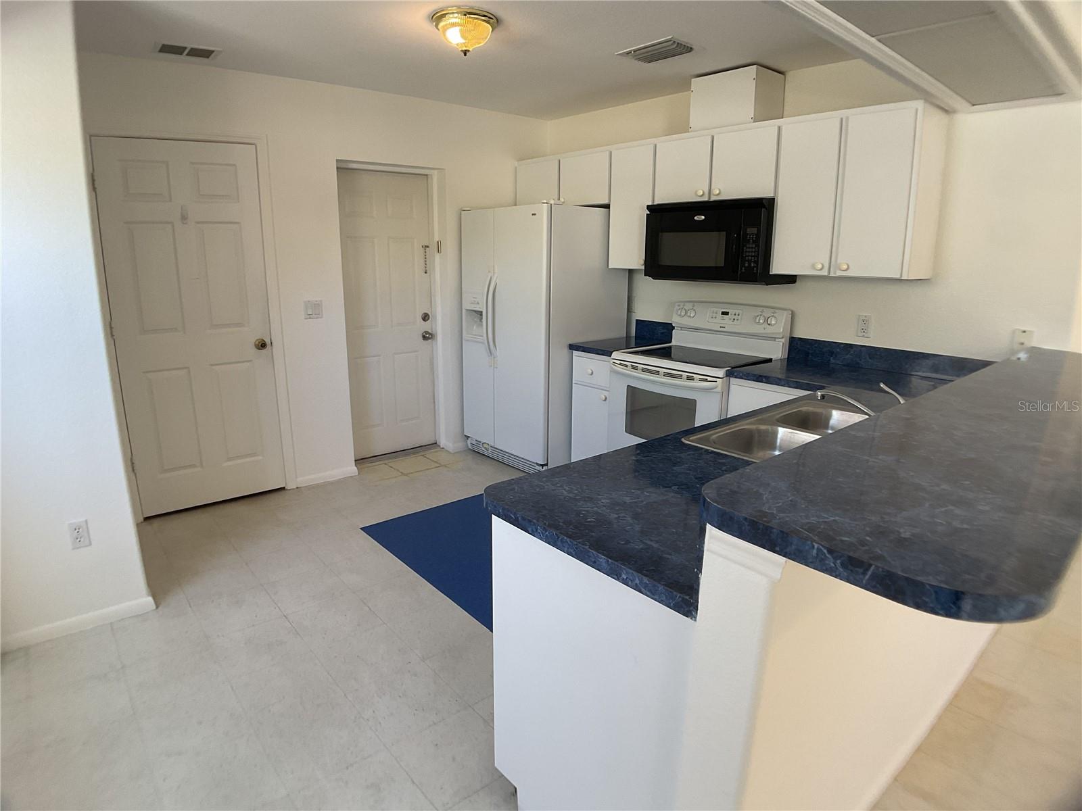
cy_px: 406
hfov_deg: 61.7
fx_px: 906
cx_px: 541
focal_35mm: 29
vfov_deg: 48.2
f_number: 1.8
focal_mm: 3
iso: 64
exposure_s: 1/120
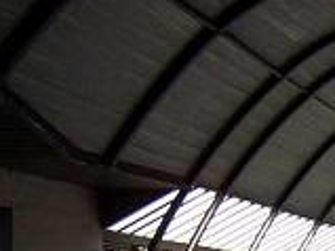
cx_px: 506
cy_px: 381
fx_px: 1064
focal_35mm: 110
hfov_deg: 16.3
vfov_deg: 12.7
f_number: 3.4
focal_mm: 5.5
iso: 80
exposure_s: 1/60
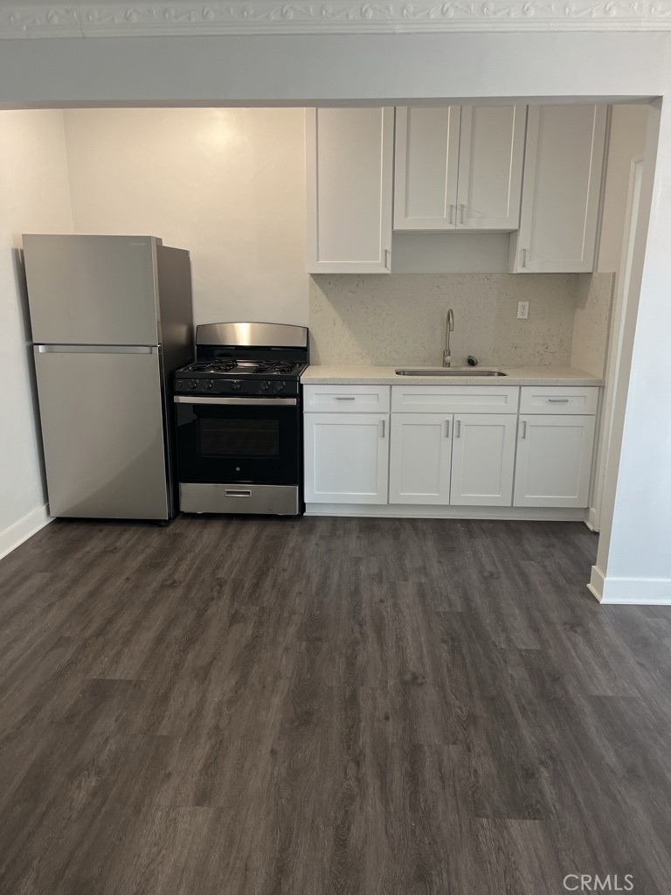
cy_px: 448
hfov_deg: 53.1
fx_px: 672
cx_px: 336
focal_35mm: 26
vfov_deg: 67.3
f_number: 1.6
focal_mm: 5.1
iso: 160
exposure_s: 1/60
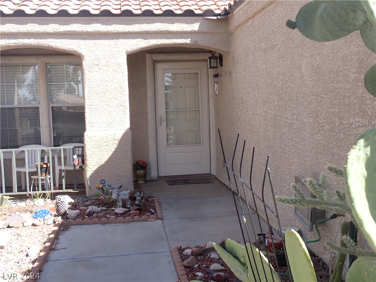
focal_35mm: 44
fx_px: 478
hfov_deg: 42.9
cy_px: 141
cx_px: 188
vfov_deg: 32.9
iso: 100
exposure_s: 1/200
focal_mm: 7.84
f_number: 4
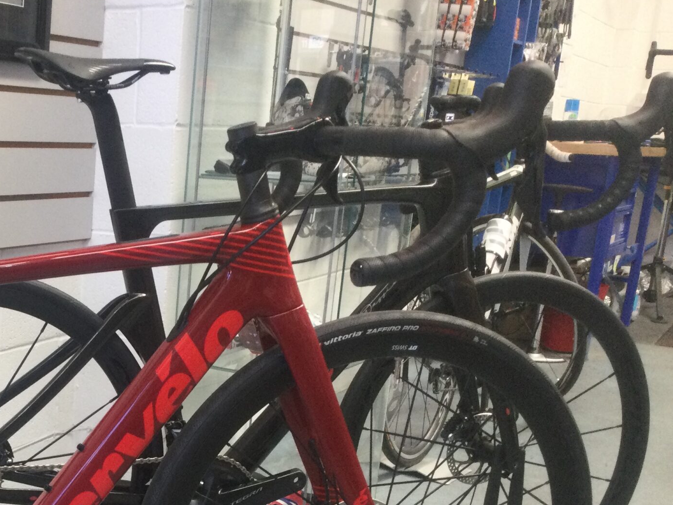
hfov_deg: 32.0
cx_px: 59
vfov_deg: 25.0
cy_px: 436
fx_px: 1108
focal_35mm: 57
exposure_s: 1/33
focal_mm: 3.3
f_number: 2.4
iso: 50
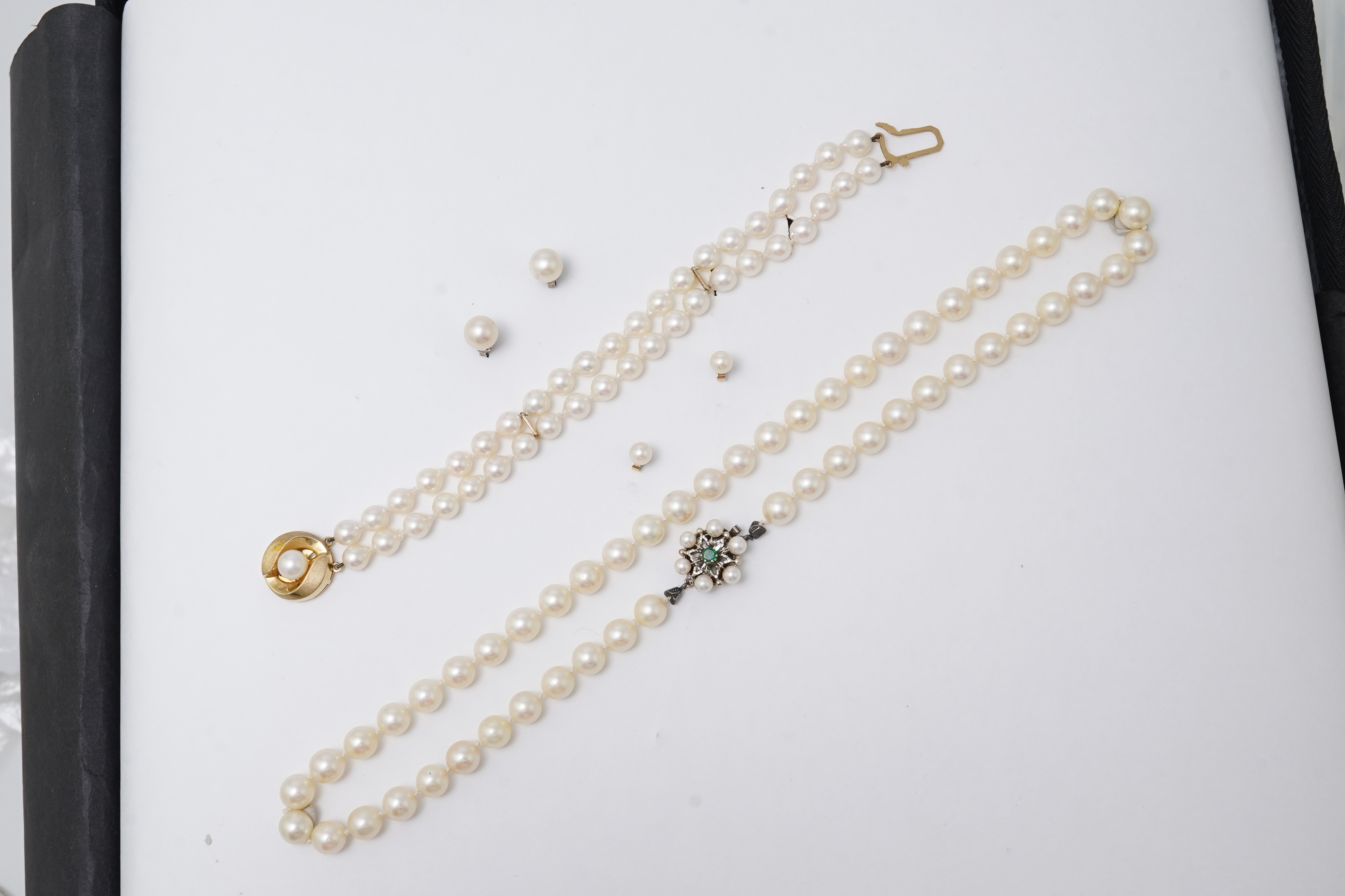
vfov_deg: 29.9
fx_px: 1681
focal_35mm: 45
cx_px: 672
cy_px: 448
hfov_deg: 43.6
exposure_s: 1/125
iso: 400
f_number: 22
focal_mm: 30
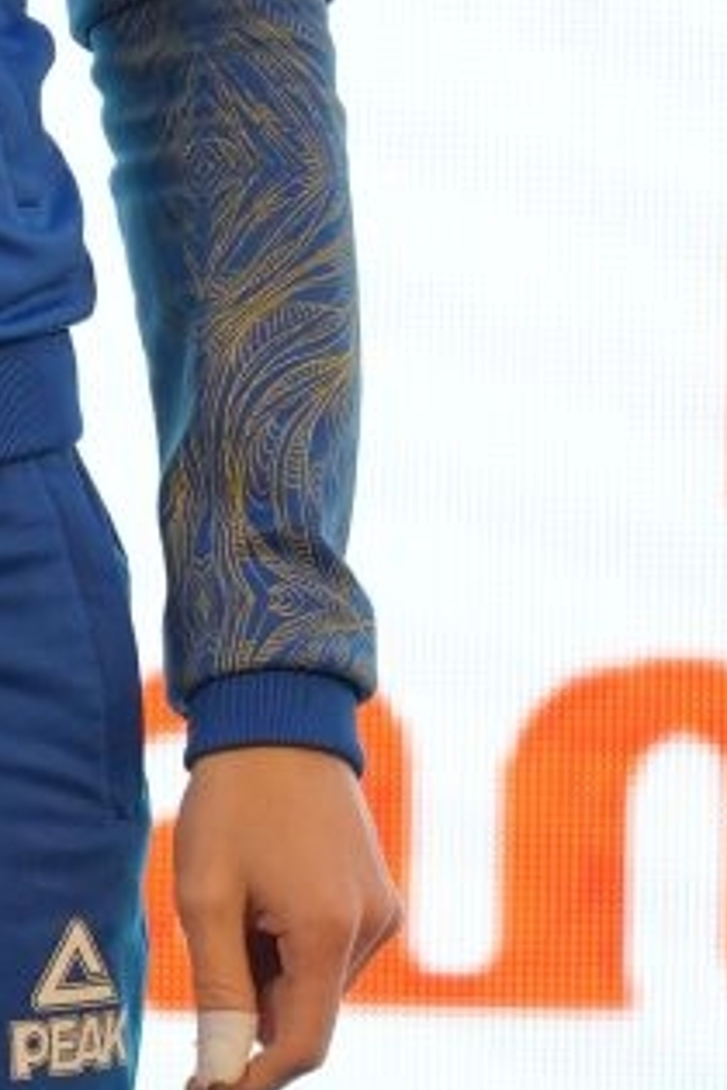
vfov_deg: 1.8
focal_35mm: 1144
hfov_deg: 1.2
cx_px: -370
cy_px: 80
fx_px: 34651
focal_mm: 200
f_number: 2.8
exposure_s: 1/250
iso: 400
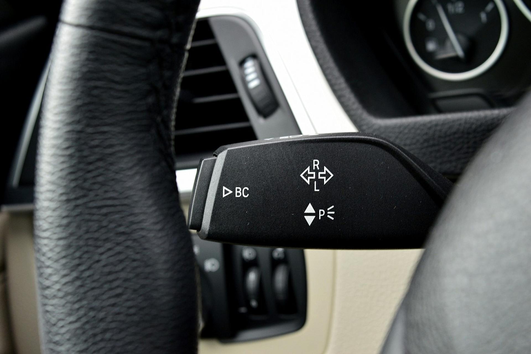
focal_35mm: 72
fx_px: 1062
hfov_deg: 28.1
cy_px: 177
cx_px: 266
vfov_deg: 18.9
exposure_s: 1/60
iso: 450
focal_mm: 48
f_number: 8
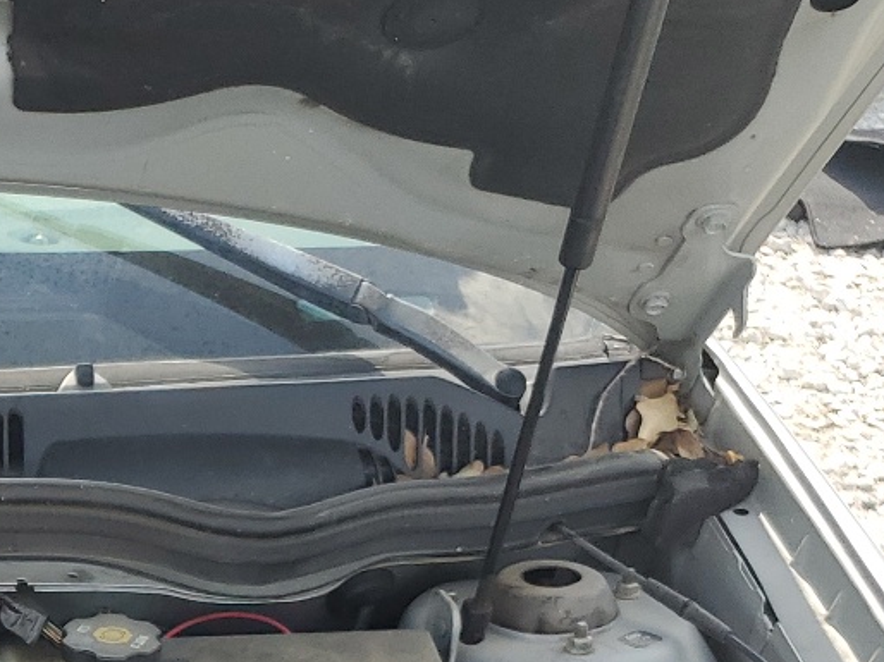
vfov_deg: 16.5
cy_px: 996
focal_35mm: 81
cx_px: -273
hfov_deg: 21.7
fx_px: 2068
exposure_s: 1/556
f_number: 1.5
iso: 50
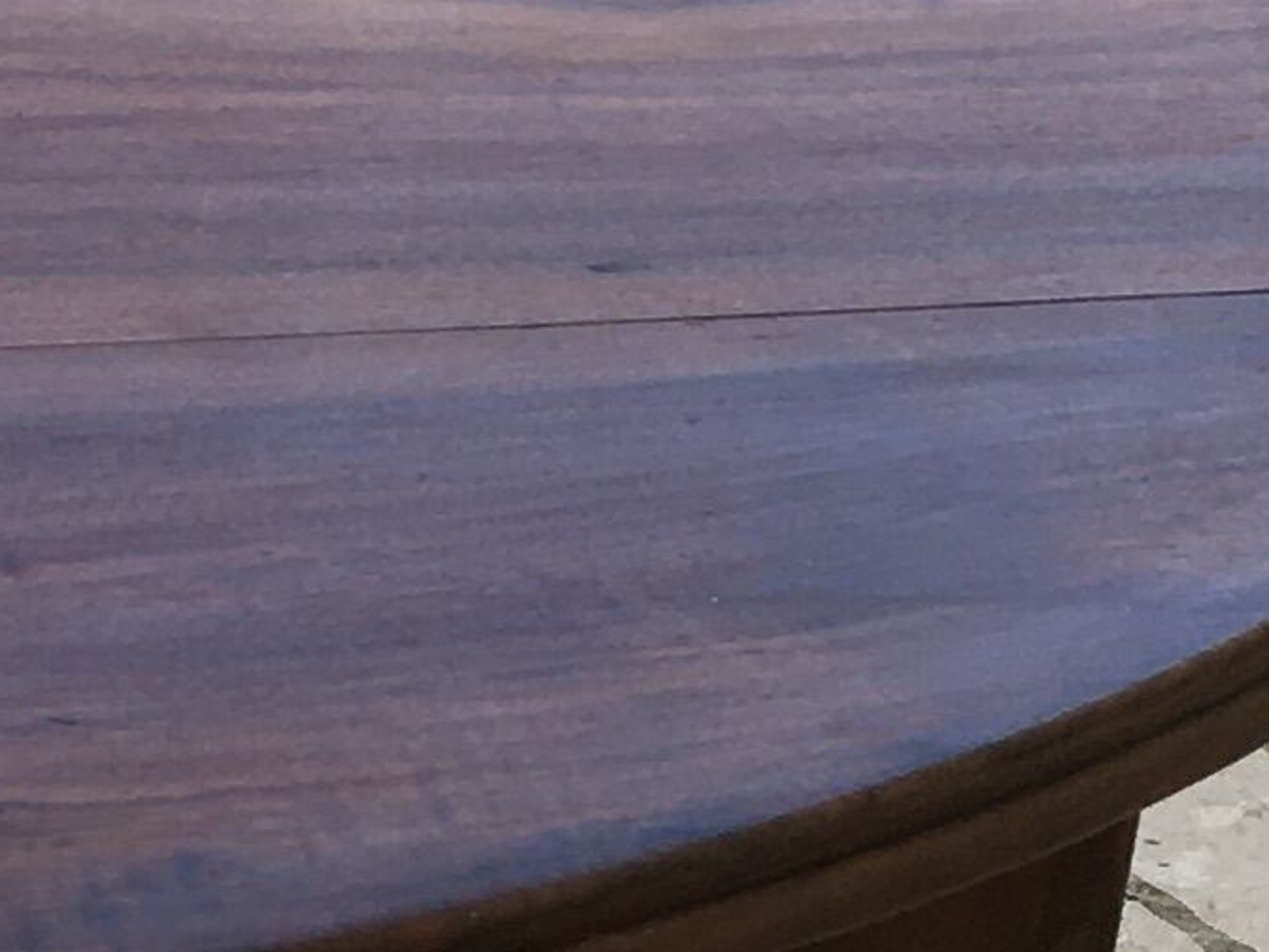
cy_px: 1781
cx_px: -1050
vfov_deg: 8.2
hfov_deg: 10.6
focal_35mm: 174
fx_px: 6379
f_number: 2.2
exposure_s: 1/416
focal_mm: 4.15
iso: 25
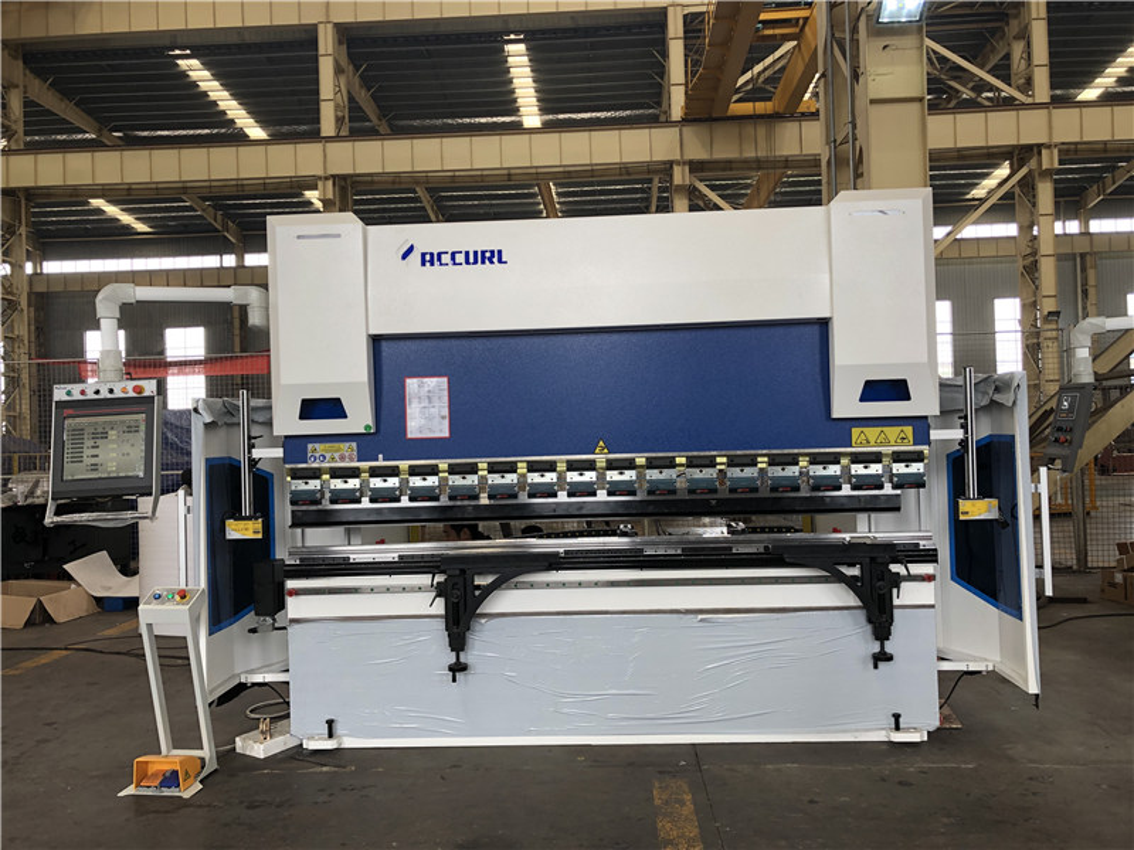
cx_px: 567
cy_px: 425
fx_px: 917
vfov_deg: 49.7
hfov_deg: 63.4
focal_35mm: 28
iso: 32
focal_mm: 4
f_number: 1.8
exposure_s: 1/120
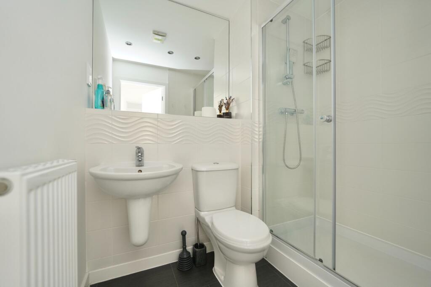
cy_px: 144
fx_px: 168
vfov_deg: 81.2
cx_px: 216
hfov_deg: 104.2
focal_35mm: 14
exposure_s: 1/160
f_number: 2.2
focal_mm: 14
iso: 1600
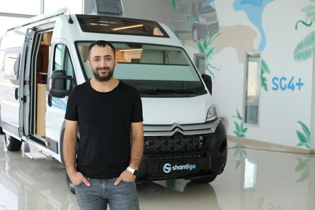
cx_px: 158
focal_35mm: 54
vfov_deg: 25.1
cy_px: 105
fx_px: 472
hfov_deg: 36.9
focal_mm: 35.8
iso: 160
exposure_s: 1/80
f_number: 3.6
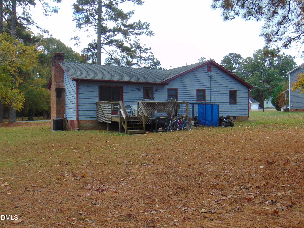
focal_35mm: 33
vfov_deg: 42.9
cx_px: 152
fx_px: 290
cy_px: 114
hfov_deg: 55.4
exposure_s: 1/320
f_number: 3.2
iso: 80
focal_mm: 5.8
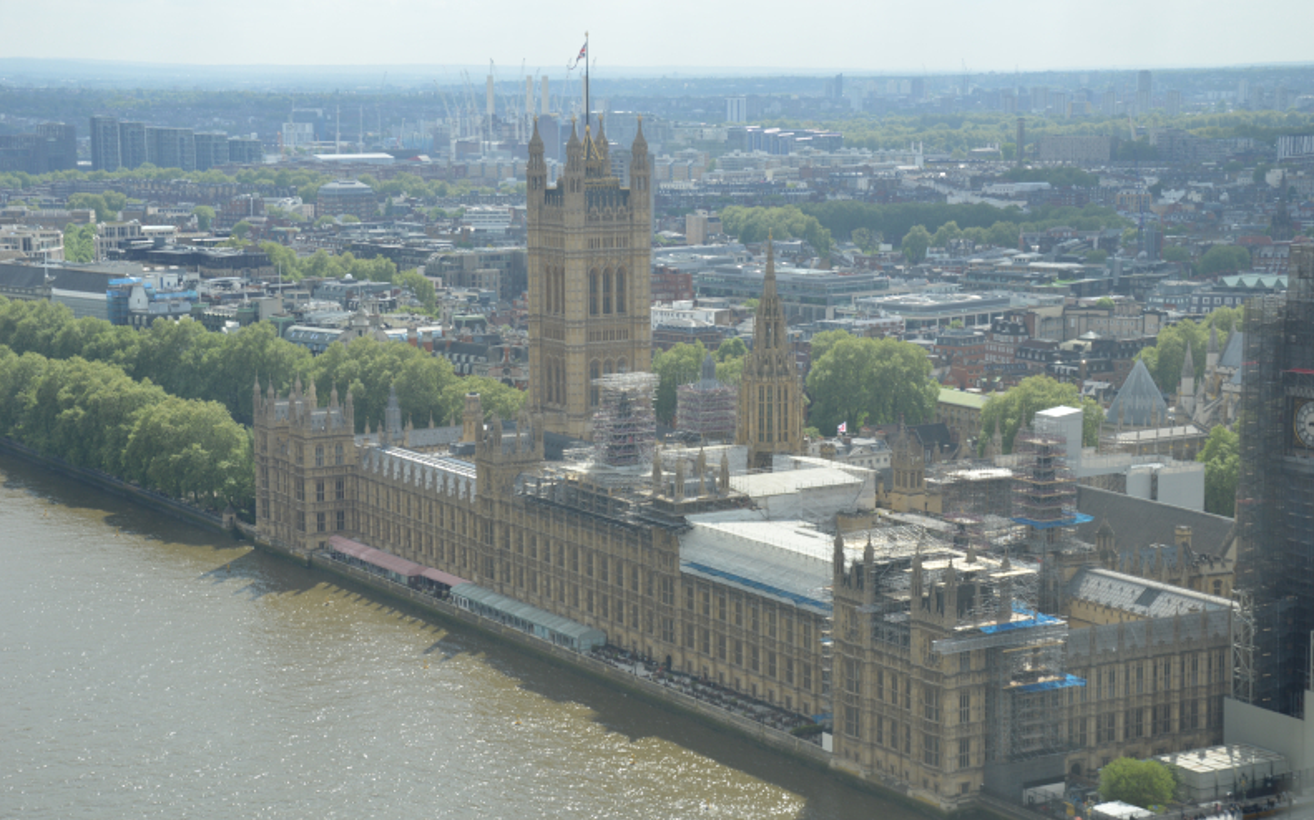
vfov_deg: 18.7
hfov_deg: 29.6
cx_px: 656
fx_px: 2489
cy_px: 432
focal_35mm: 70
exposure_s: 1/200
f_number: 7.1
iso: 100
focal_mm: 45
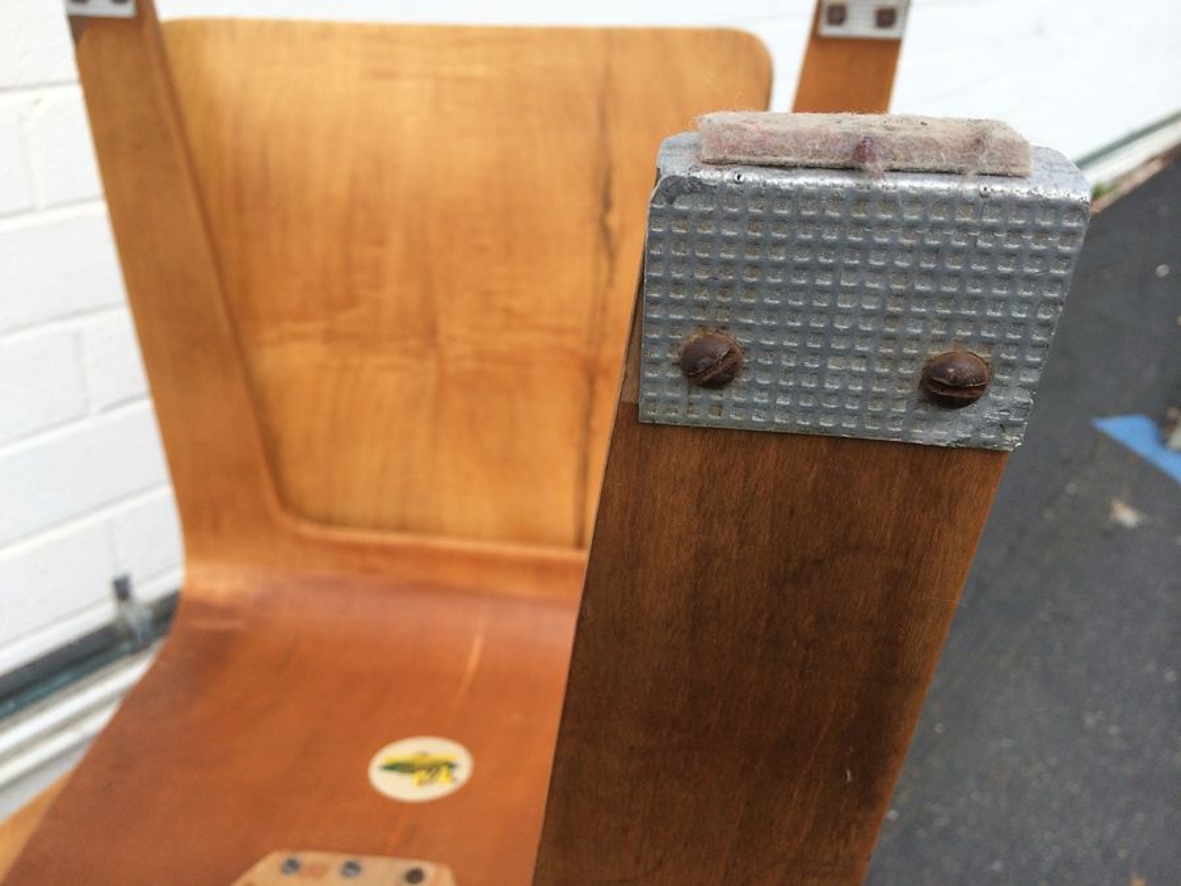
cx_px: 590
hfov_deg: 60.0
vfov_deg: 46.8
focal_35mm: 30
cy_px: 443
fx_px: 1024
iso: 32
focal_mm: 4.12
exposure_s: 1/1208
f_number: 2.2
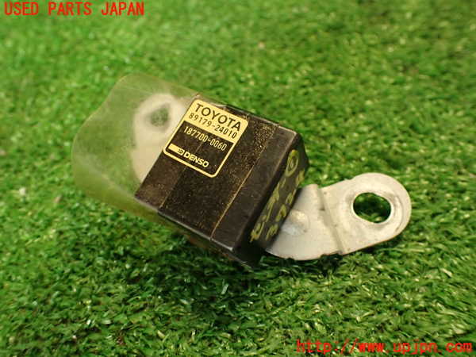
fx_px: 413
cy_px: 178
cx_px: 238
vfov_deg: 46.8
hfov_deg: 60.0
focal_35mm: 30
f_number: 2.3
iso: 320
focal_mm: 5.4
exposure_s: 1/30
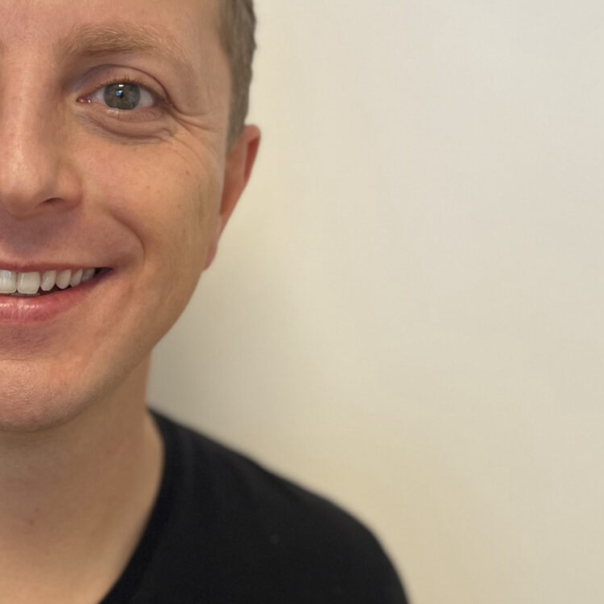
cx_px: 12
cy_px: 282
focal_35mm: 63
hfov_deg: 26.0
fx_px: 1244
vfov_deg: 27.3
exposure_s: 1/50
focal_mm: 5.1
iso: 100
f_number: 1.6
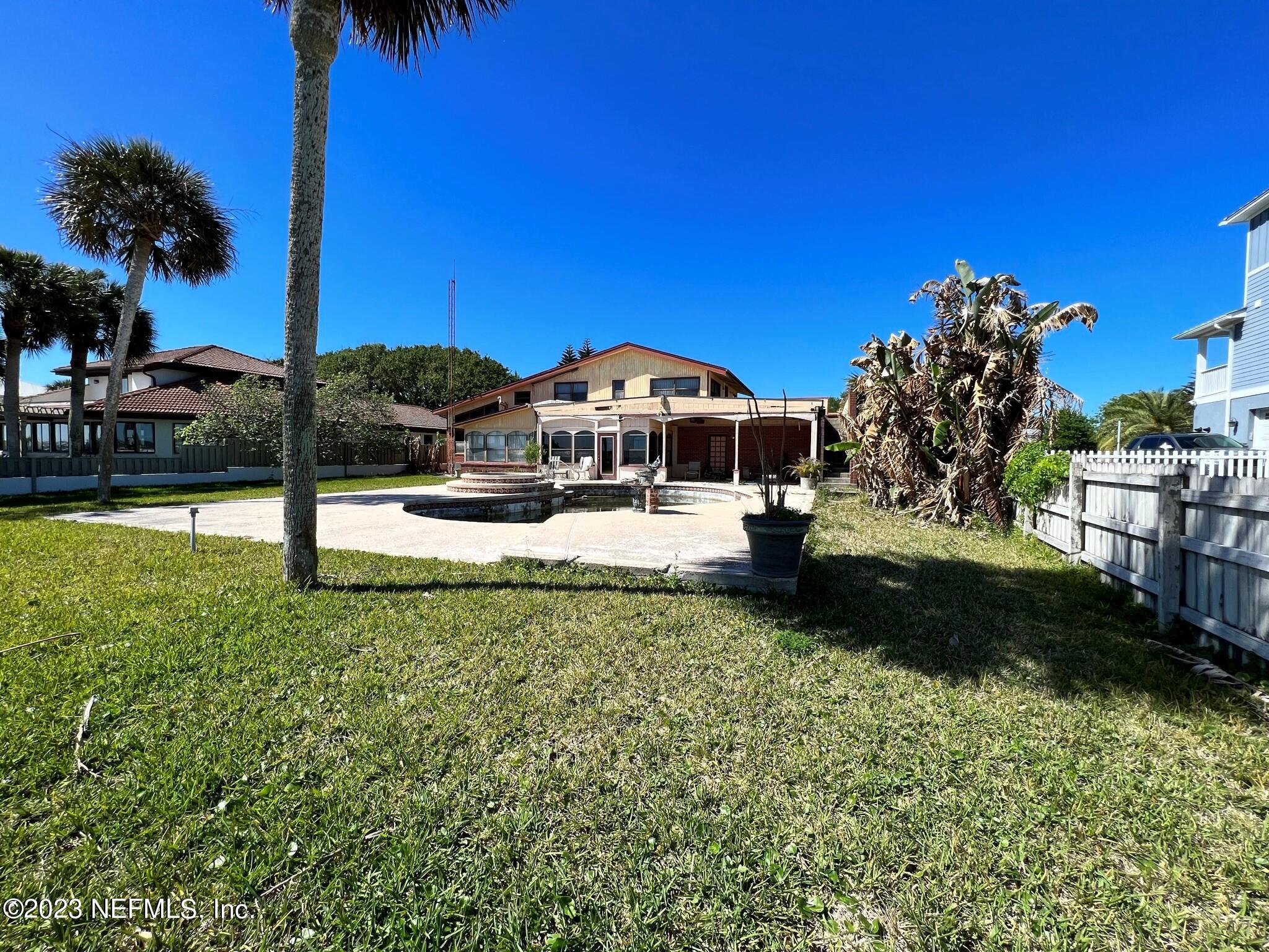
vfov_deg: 89.9
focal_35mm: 13
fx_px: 477
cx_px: 634
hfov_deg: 106.2
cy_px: 476
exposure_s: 1/1815
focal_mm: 1.57
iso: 32
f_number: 1.8
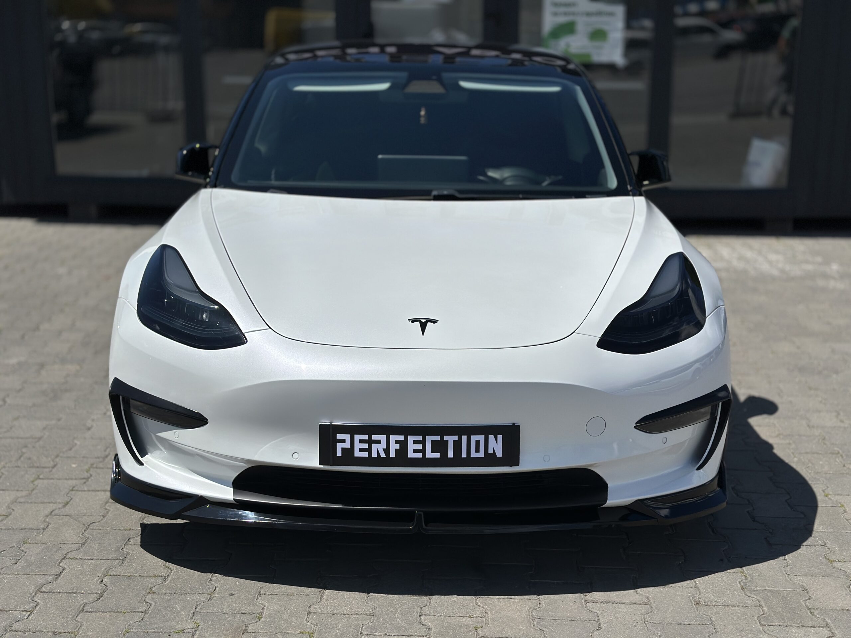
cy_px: 319
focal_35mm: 48
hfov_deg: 39.7
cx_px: 426
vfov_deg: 30.3
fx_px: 1180
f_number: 1.78
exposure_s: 1/18868
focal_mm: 6.86
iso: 64
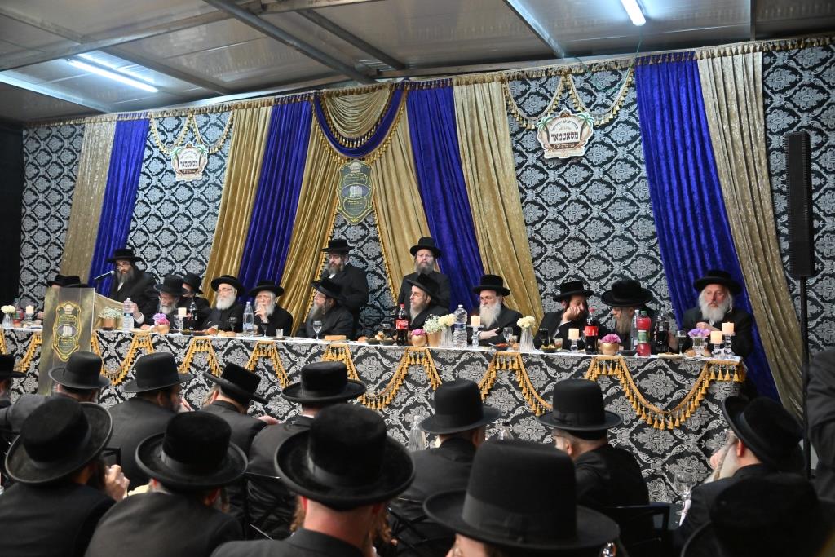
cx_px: 418
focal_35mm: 32
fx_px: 742
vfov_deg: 41.1
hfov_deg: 58.7
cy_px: 278
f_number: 4
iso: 1600
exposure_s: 1/160
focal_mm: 32
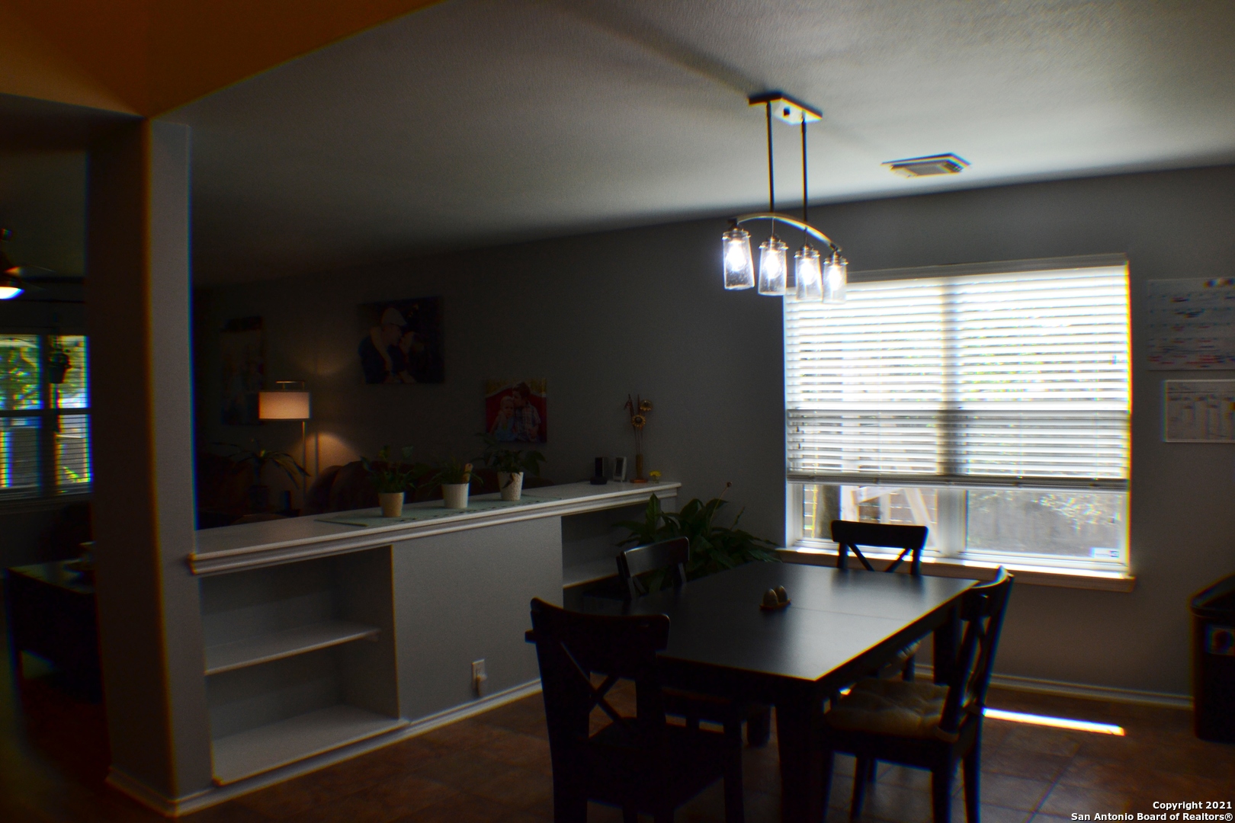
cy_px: 412
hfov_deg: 53.1
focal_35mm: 36
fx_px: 1235
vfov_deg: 36.9
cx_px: 618
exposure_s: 1/100
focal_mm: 24
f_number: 9
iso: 400
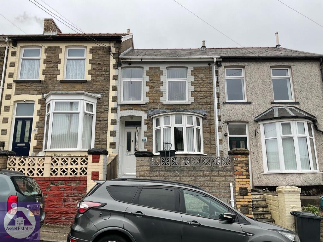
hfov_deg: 61.7
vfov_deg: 48.2
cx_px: 162
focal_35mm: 29
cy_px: 121
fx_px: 271
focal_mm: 3
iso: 16
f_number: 1.8
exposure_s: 1/218
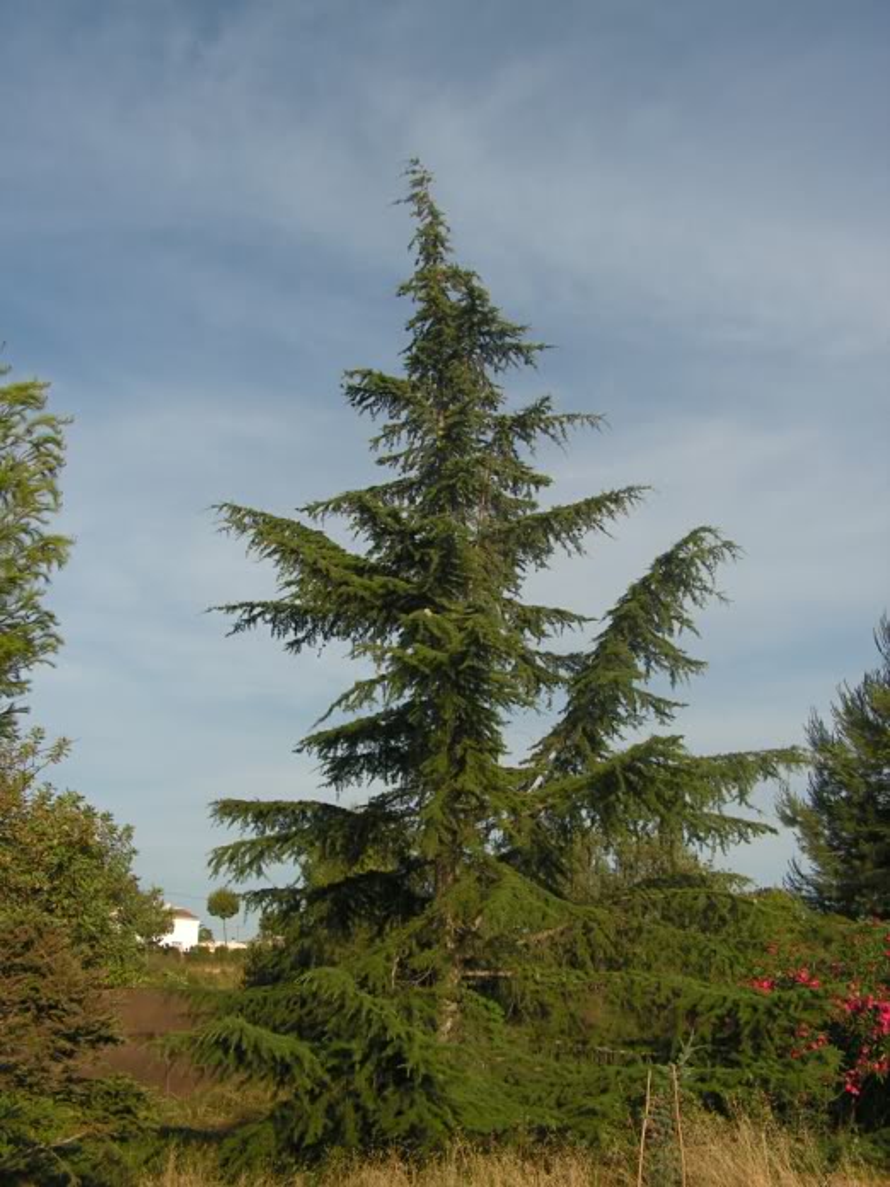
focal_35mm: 36
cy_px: 594
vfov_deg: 51.4
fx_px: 1234
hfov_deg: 39.7
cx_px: 445
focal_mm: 6
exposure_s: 1/800
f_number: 3.2
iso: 64
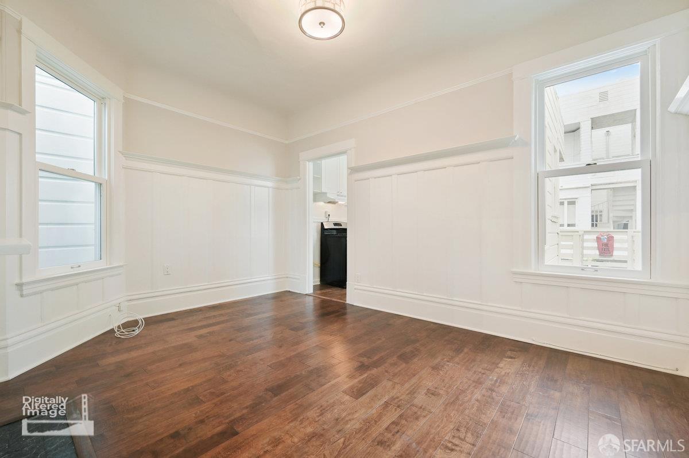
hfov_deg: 100.4
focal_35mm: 15
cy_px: 229
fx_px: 287
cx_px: 344
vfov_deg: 77.2
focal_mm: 15
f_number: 11
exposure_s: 1/5
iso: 640
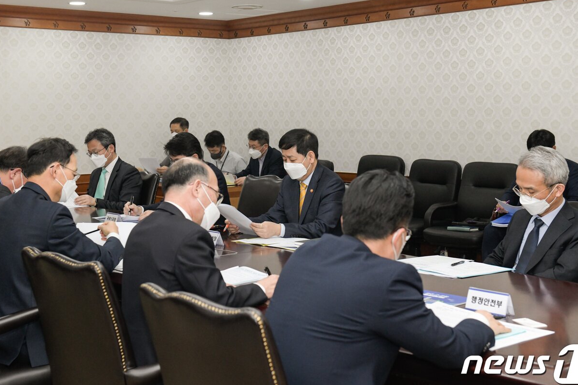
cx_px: 265
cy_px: 166
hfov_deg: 35.6
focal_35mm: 56
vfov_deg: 24.2
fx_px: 899
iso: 2000
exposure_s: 1/200
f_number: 4.5
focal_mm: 48
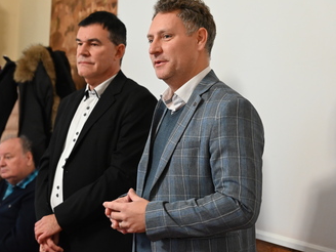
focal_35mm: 70
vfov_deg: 21.0
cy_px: 126
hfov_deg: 27.6
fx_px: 679
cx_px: 110
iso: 4500
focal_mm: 53
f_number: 4
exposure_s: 1/60
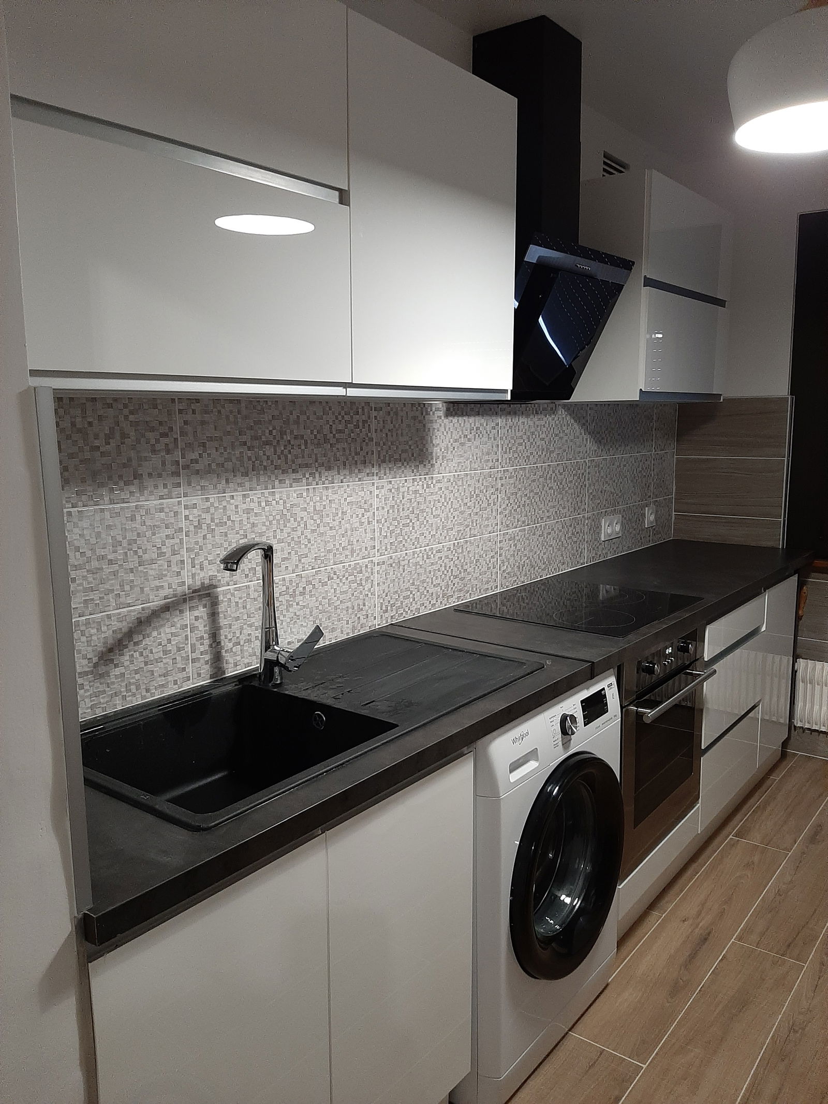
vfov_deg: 67.3
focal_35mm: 26
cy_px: 552
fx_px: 829
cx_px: 414
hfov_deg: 53.1
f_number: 1.7
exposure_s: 1/25
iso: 160
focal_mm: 3.93
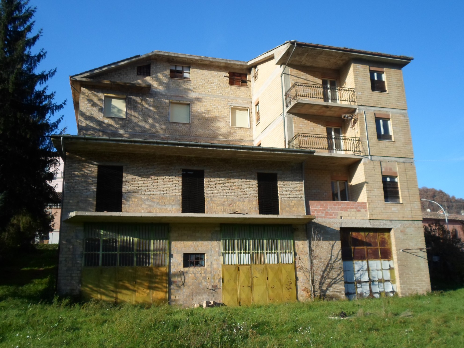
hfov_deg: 60.0
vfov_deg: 46.8
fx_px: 402
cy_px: 174
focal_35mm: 30
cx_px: 232
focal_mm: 5.5
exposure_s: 1/750
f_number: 2.7
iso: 80
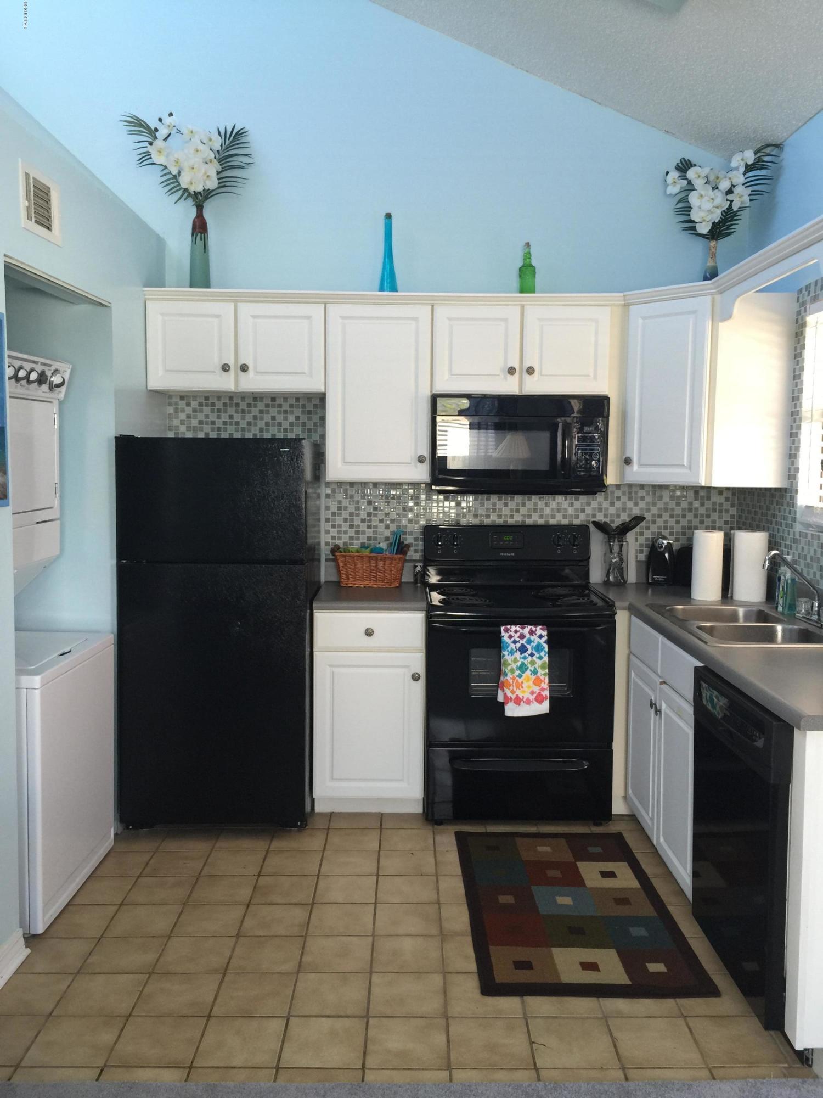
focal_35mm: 29
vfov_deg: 61.7
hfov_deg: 48.2
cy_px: 549
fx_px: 919
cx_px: 412
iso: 32
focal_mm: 4.15
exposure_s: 1/15
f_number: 2.2
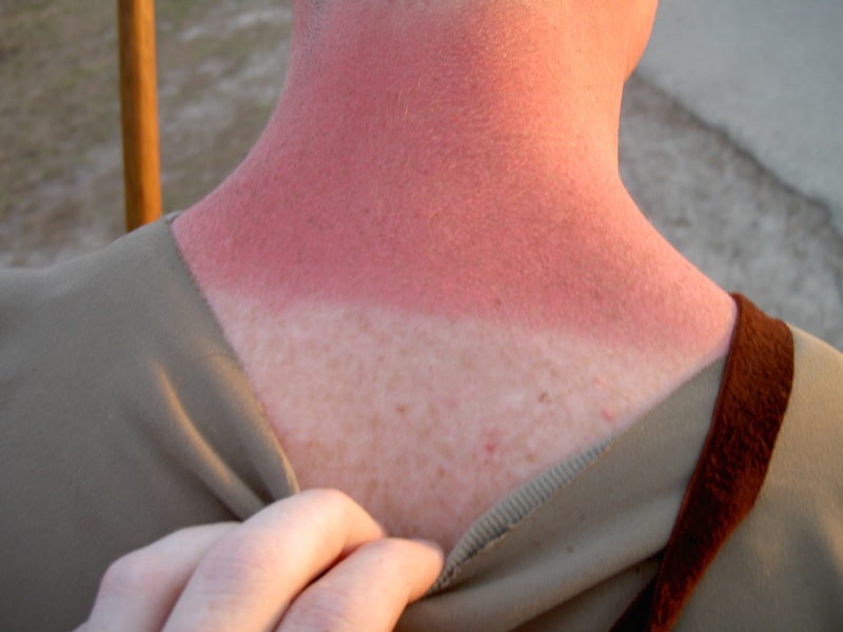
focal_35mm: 39
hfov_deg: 47.9
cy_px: 316
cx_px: 422
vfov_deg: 36.8
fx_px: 950
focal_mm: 8
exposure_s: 1/80
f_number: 2.8
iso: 50
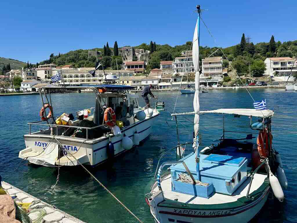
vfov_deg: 56.8
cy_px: 112
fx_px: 206
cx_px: 148
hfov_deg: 71.6
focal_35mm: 24
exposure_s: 1/5848
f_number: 1.78
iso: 80
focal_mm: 6.86
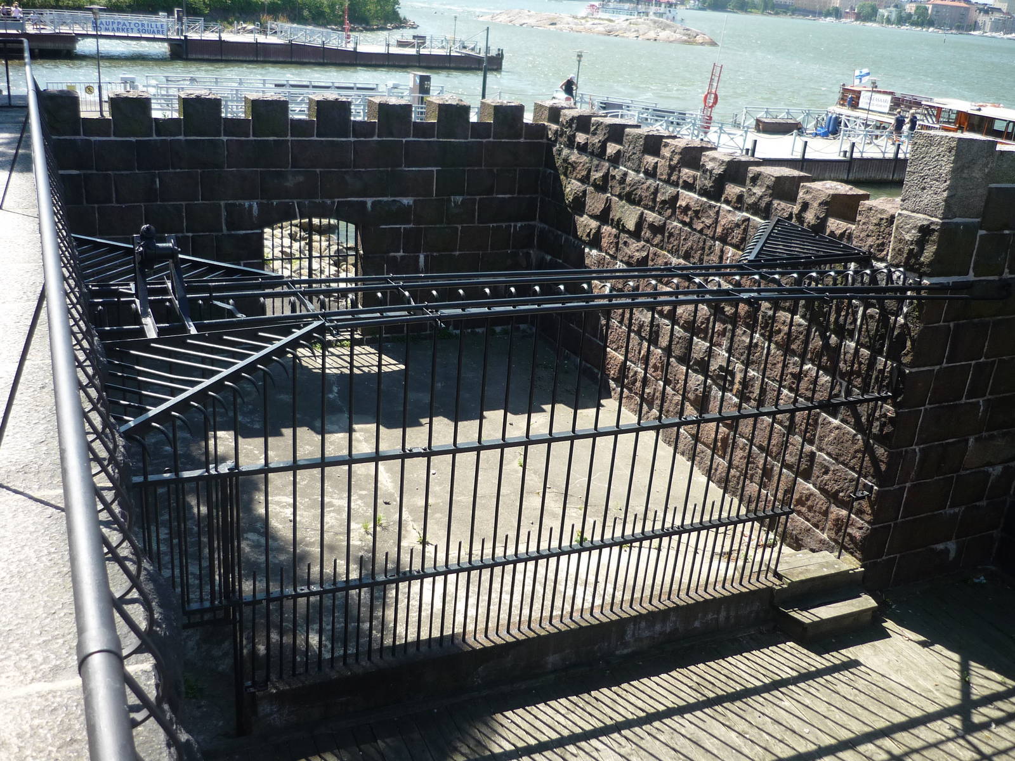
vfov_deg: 42.9
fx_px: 968
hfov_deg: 55.4
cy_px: 380
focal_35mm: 33
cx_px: 508
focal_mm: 5.5
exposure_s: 1/500
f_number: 2.8
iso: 100
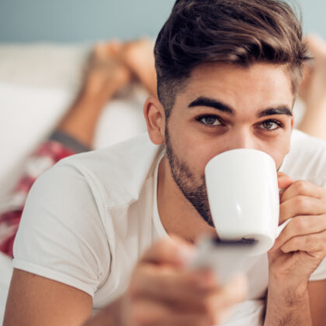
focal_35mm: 106
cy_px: 184
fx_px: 1129
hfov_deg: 16.1
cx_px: 320
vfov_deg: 16.4
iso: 100
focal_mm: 50
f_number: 1.6
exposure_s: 1/100
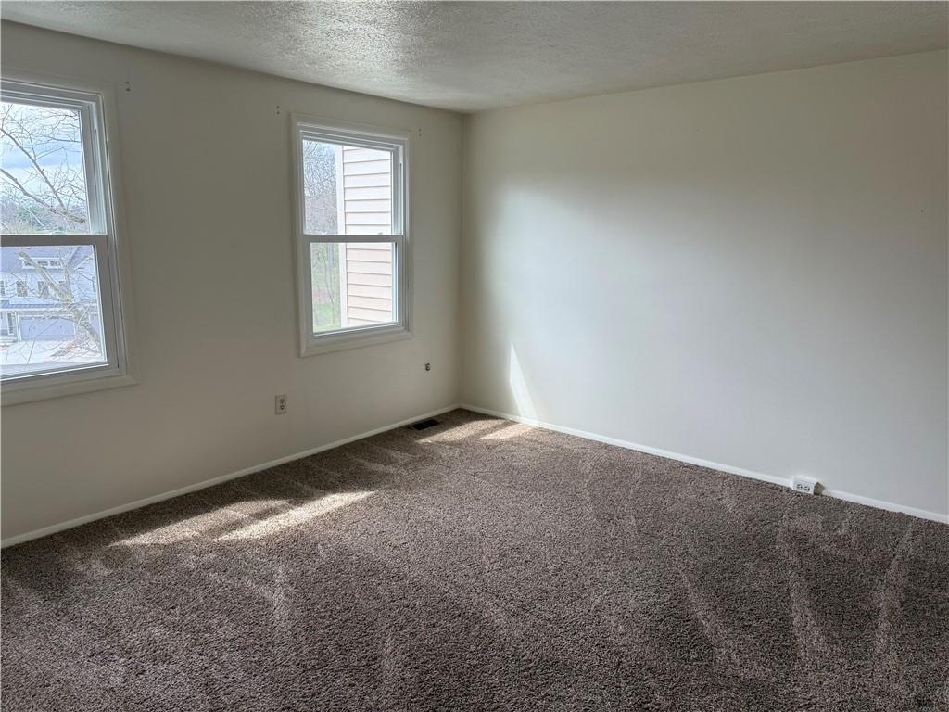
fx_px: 658
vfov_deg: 56.8
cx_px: 474
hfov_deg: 71.6
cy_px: 356
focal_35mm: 24
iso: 100
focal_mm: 6.76
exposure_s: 1/470
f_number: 1.78
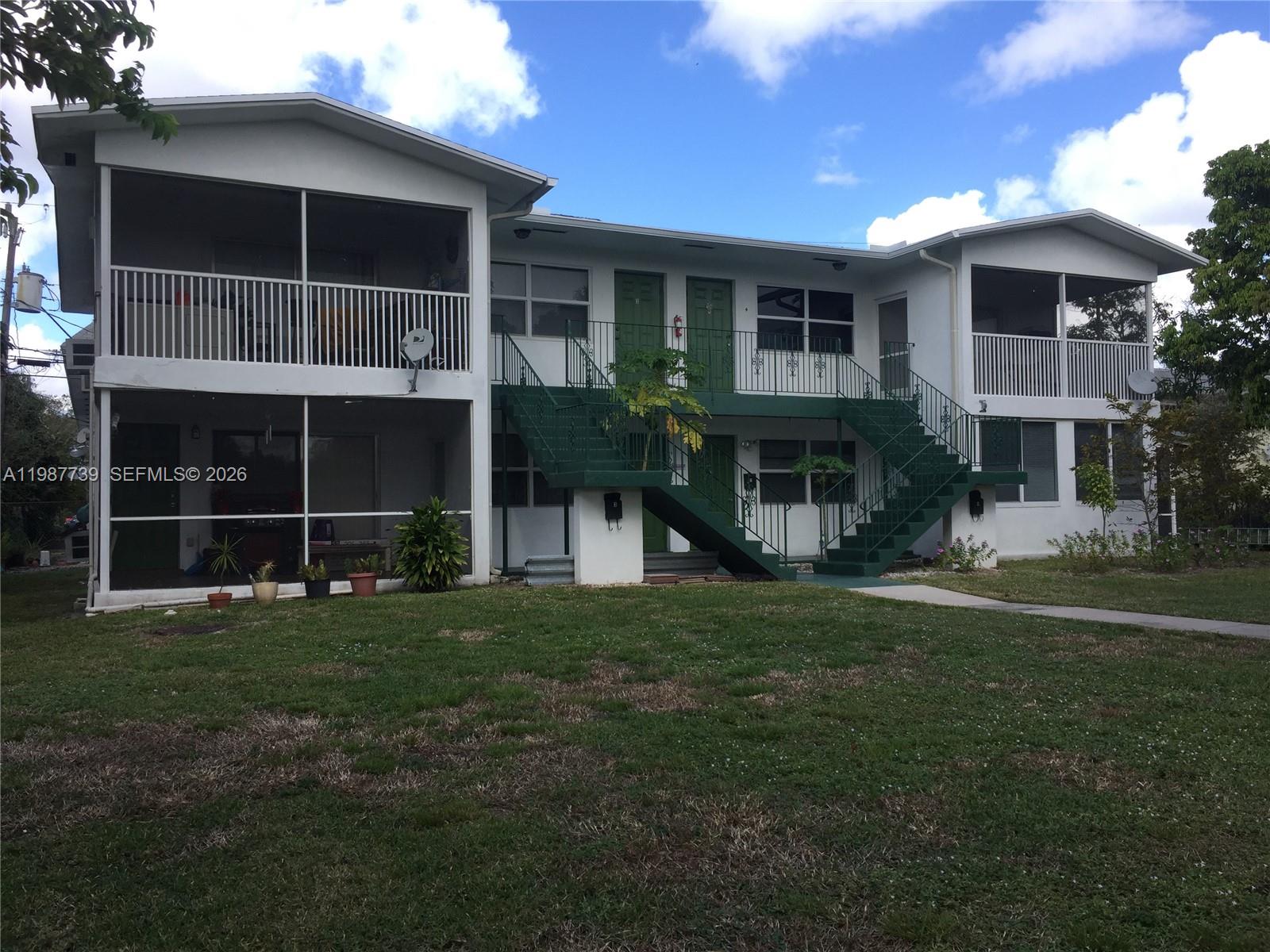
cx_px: 635
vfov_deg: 48.2
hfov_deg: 61.7
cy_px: 476
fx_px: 1064
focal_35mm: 29
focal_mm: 4.15
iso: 32
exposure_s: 1/824
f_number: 2.2
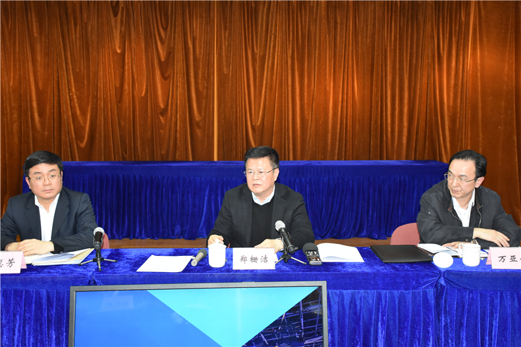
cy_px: 174
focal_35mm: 45
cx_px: 260
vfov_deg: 29.9
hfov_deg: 43.6
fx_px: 651
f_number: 4
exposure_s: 1/60
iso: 2000
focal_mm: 30
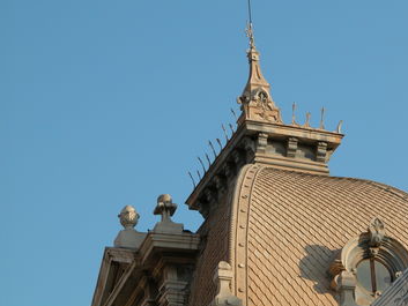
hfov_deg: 12.8
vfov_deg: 9.6
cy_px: 136
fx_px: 1816
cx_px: 228
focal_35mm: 154
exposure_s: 1/326
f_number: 5.4
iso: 100
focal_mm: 34.7
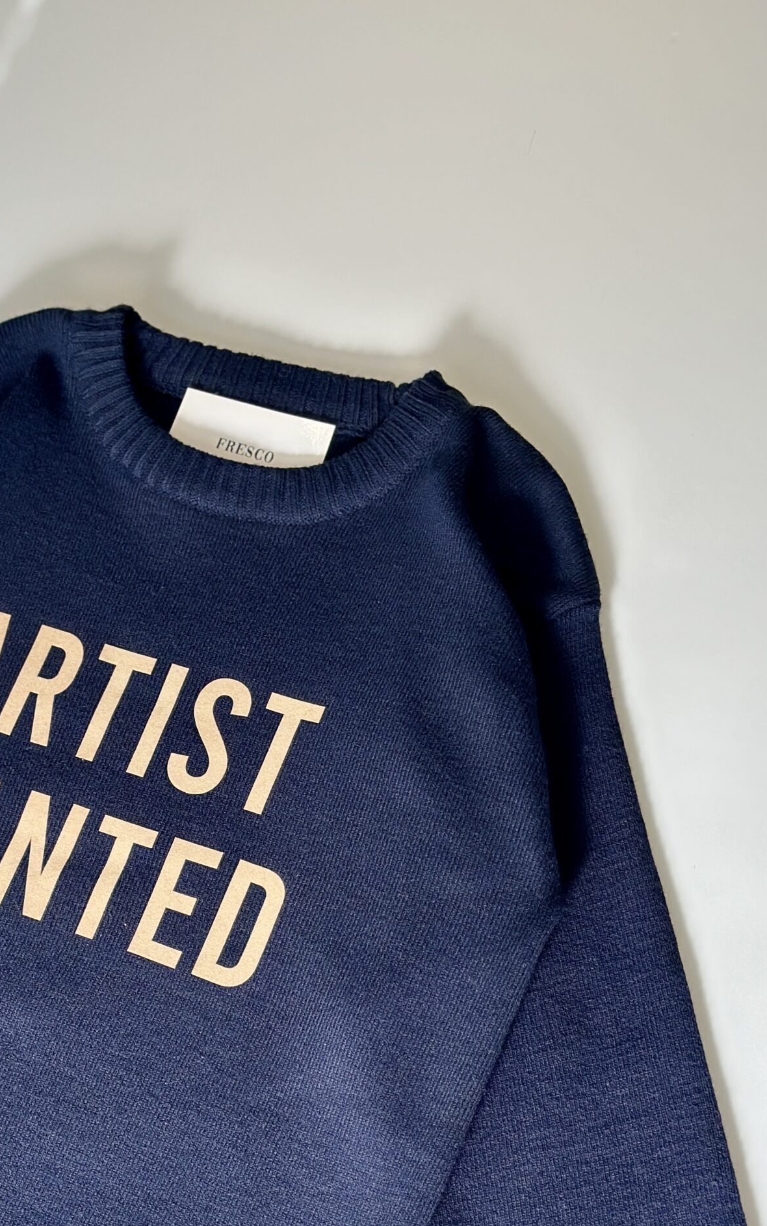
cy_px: 820
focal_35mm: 69
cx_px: 179
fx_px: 2308
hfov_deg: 18.7
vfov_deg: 29.6
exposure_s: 1/704
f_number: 1.78
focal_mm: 6.86
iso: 80
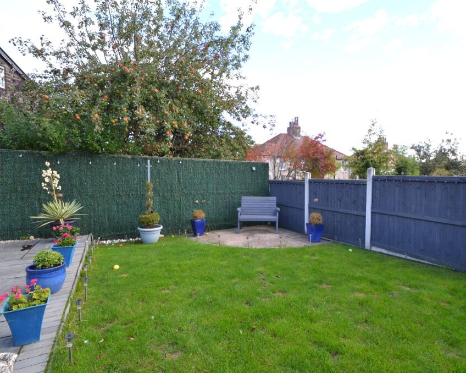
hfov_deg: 89.3
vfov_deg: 77.0
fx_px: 234
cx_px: 260
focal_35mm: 17
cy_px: 186
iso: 250
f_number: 5.6
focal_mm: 10
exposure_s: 1/125
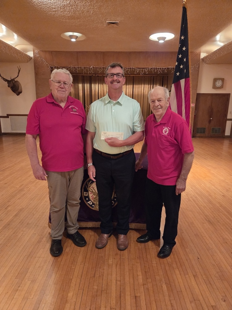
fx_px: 206
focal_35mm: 23
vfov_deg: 73.9
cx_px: 116
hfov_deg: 58.9
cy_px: 155
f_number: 1.8
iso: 2000
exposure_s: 1/120
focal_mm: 5.4
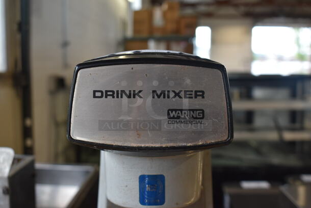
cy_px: 104
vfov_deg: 33.1
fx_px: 350
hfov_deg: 47.9
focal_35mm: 40
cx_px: 156
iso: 560
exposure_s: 1/60
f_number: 5.6
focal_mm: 27
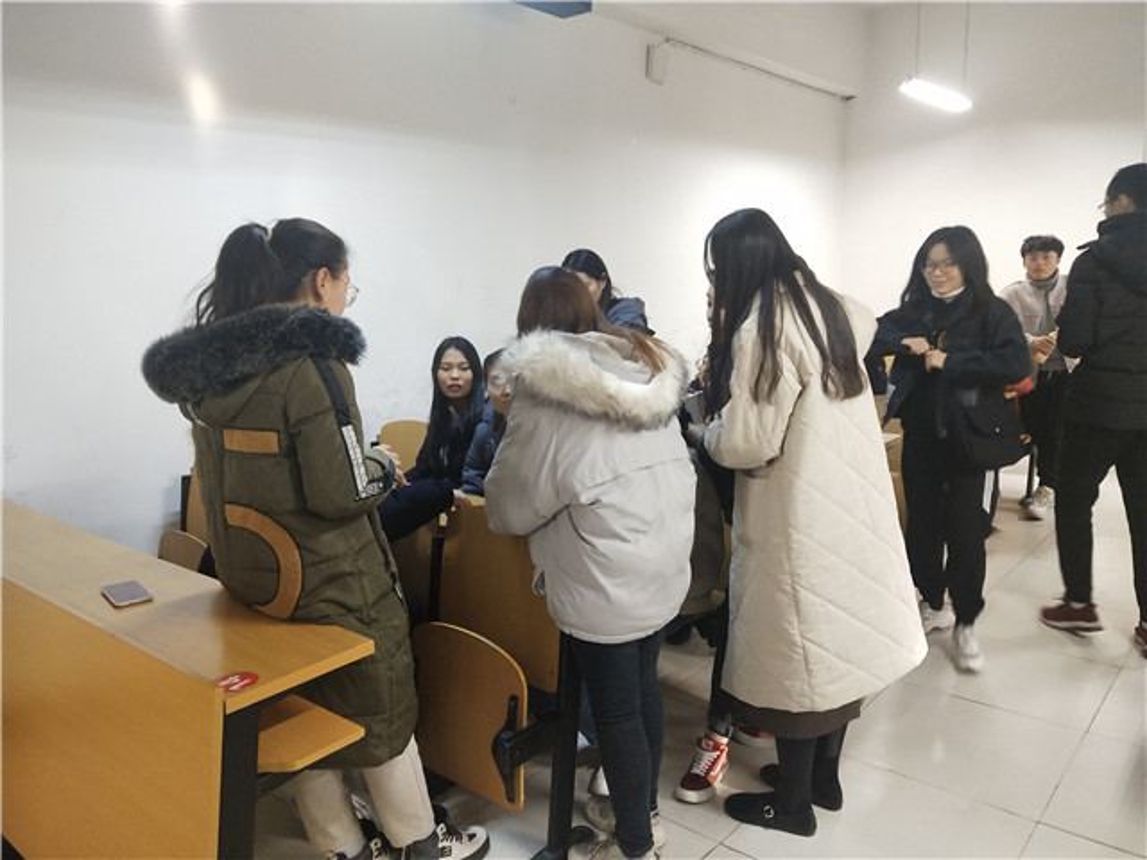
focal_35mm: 30
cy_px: 430
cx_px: 574
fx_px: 994
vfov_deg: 46.8
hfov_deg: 60.0
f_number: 1.8
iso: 404
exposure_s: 1/50
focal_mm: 3.95
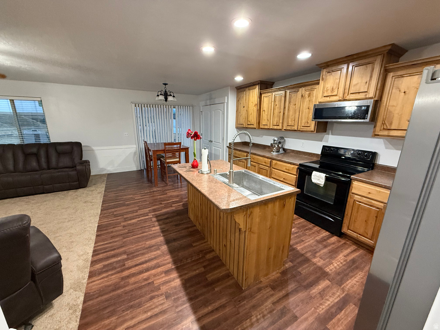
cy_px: 165
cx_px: 220
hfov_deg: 102.1
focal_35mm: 14
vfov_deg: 85.7
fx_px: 178
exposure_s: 1/60
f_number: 2.2
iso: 500
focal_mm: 2.22
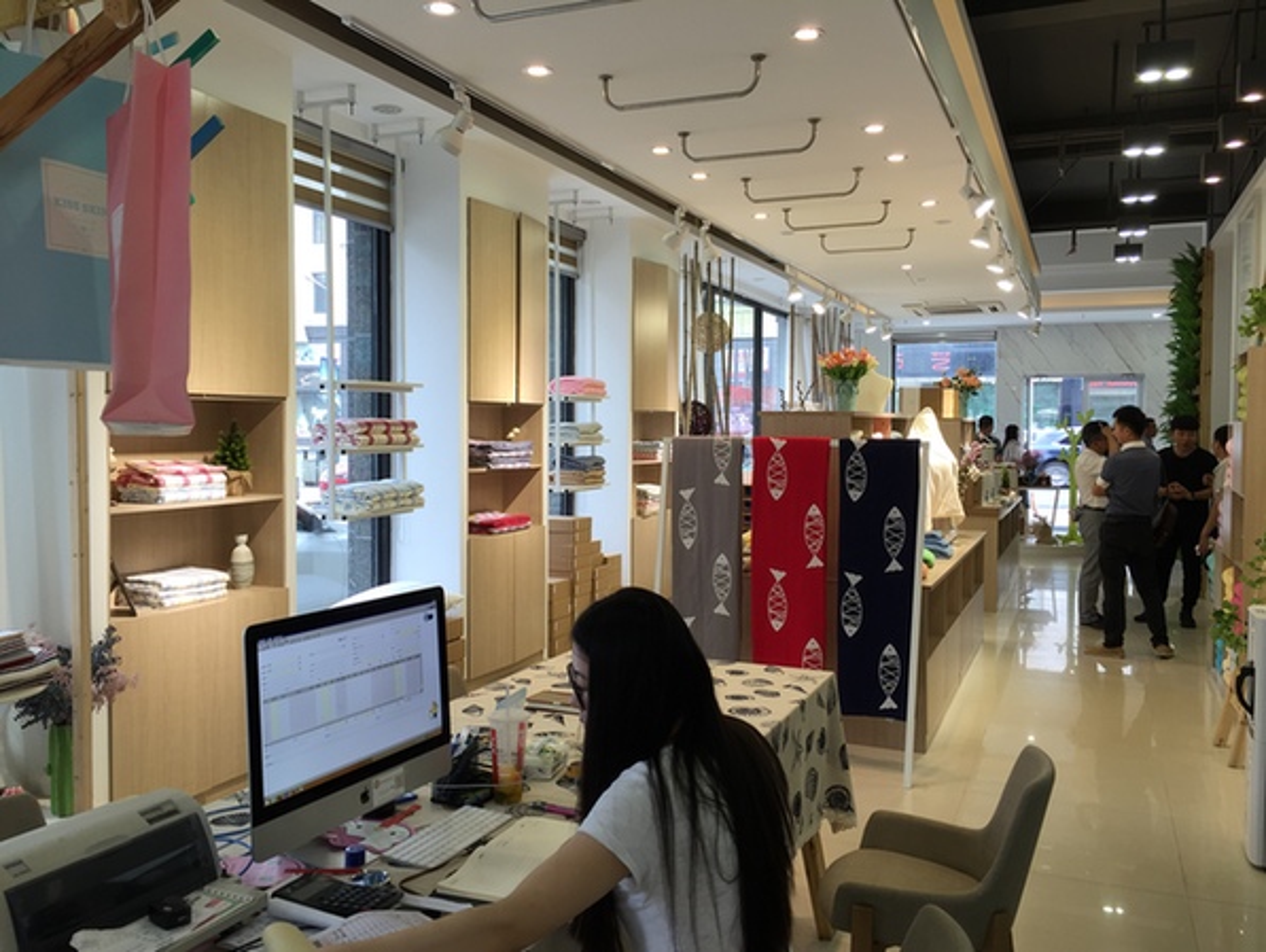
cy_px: 476
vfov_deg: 48.3
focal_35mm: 29
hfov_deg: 61.6
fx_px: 1062
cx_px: 633
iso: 32
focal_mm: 4.15
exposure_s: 1/50
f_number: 2.2
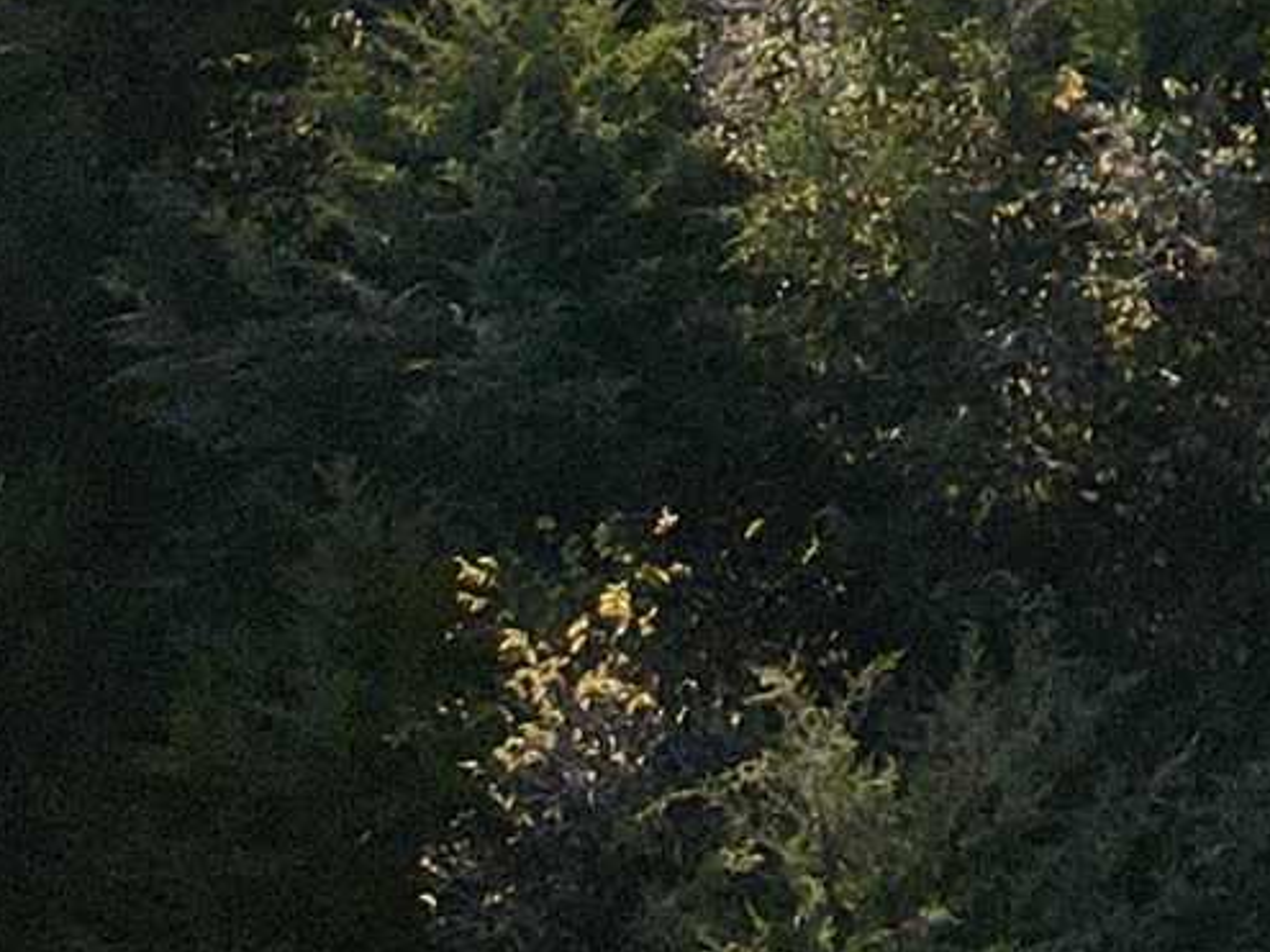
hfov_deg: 10.4
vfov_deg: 8.4
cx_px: 3515
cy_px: -1876
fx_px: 5465
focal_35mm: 149
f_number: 2.8
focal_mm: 4.5
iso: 100
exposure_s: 1/400
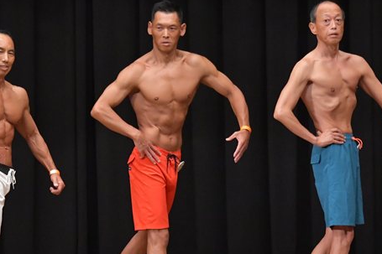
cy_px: 180
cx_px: 95
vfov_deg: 4.4
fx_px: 3309
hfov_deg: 6.6
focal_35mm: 312
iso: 6400
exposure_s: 1/400
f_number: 5.6
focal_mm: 122
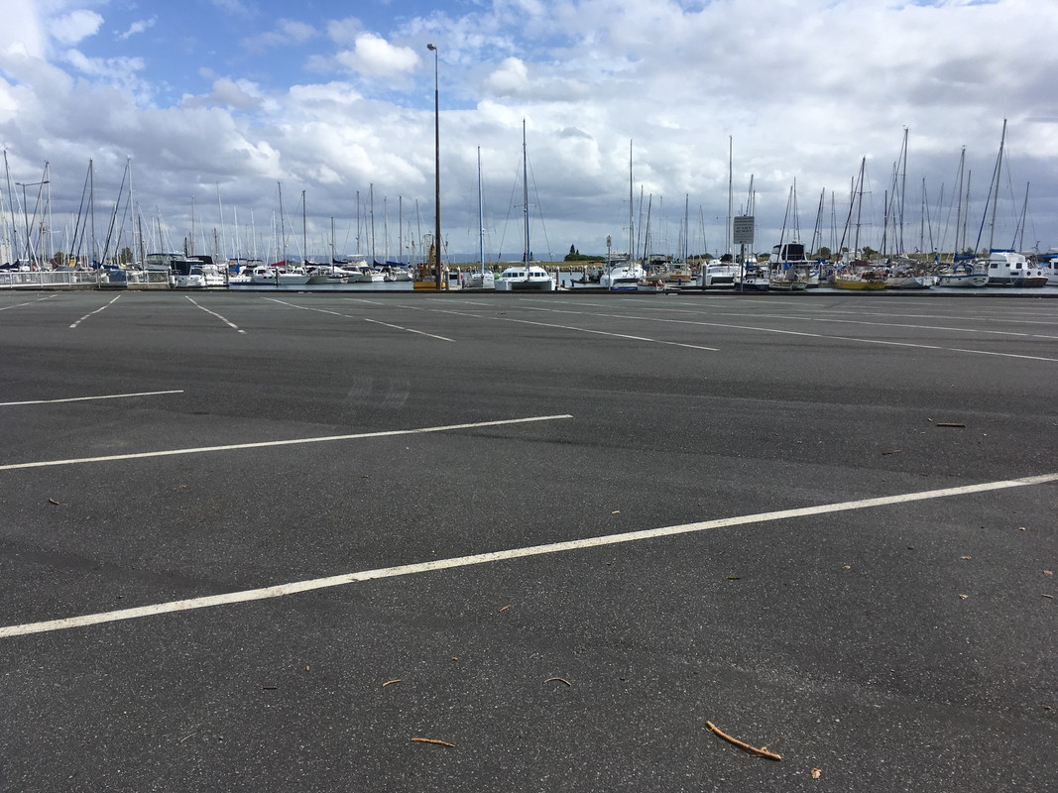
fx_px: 886
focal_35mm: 29
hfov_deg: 61.7
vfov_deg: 48.2
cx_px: 529
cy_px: 396
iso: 25
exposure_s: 1/2747
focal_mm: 4.15
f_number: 2.2
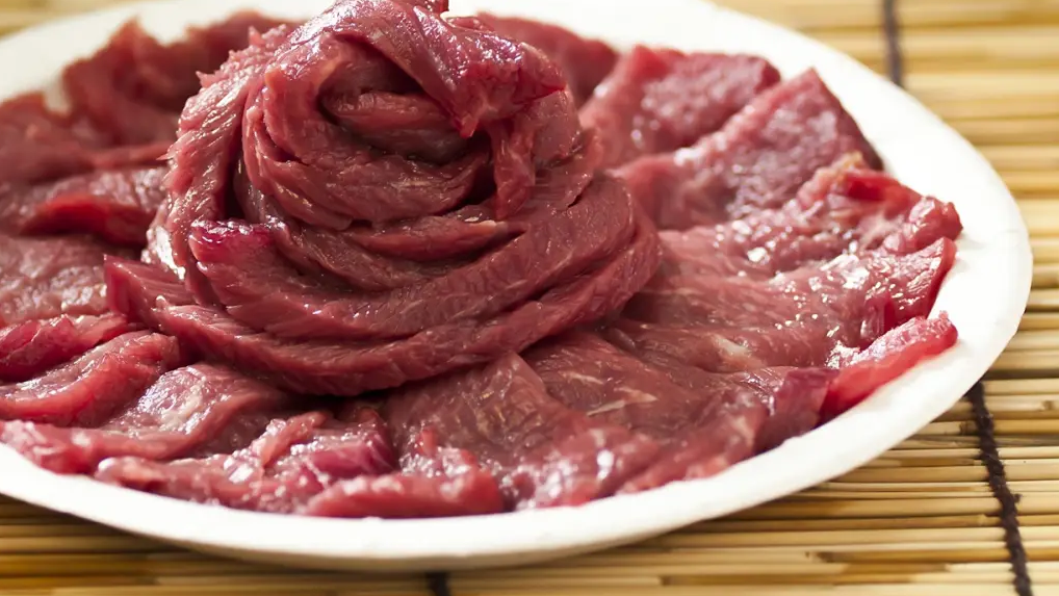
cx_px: 348
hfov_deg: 9.7
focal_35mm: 222
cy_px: 126
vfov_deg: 5.5
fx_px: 6235
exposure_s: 1/60
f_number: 5.6
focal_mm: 90
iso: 200
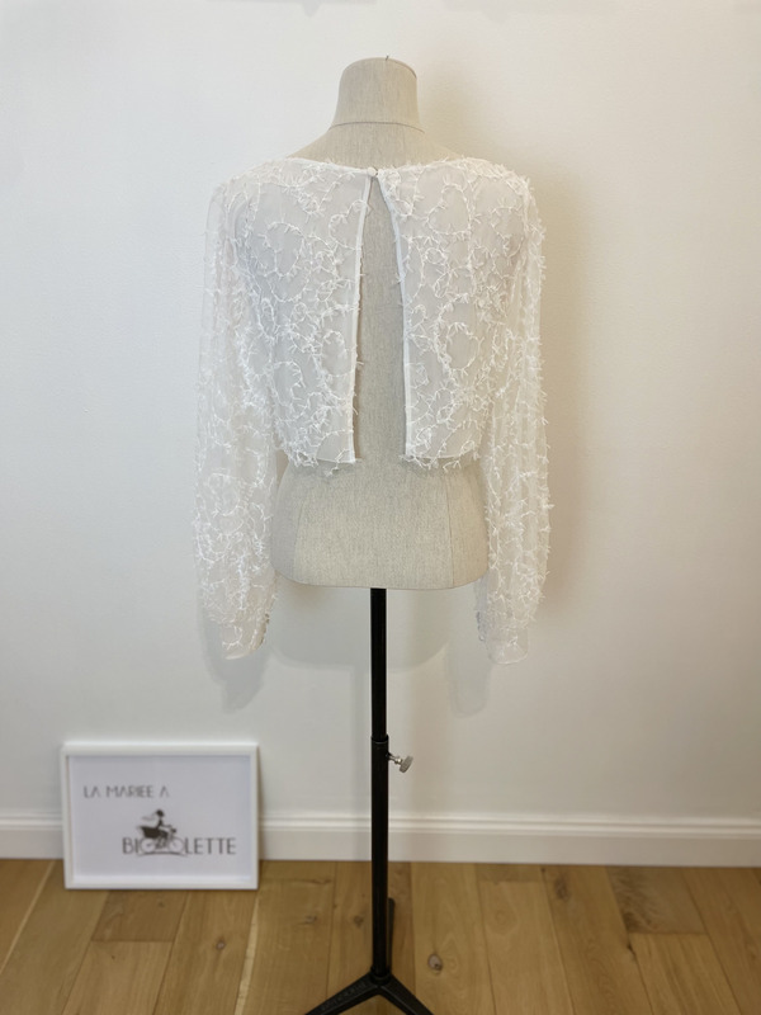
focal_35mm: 26
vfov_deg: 67.3
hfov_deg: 53.1
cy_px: 508
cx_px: 380
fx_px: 762
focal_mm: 4.2
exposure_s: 1/100
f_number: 1.6
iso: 50
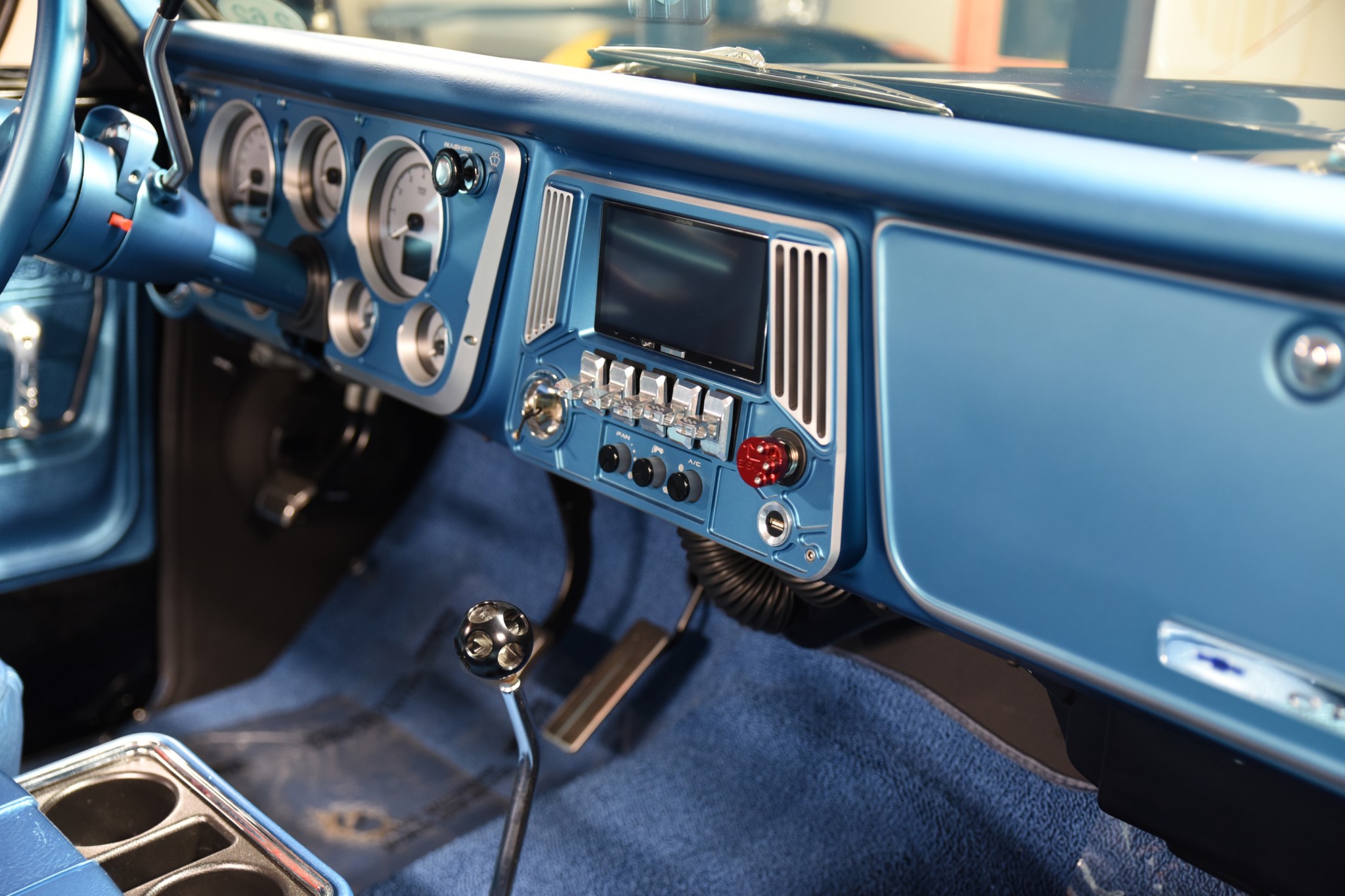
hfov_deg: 44.5
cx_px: 672
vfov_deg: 30.5
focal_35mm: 44
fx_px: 1644
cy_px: 448
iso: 640
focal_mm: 44
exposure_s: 1/20
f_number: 2.8
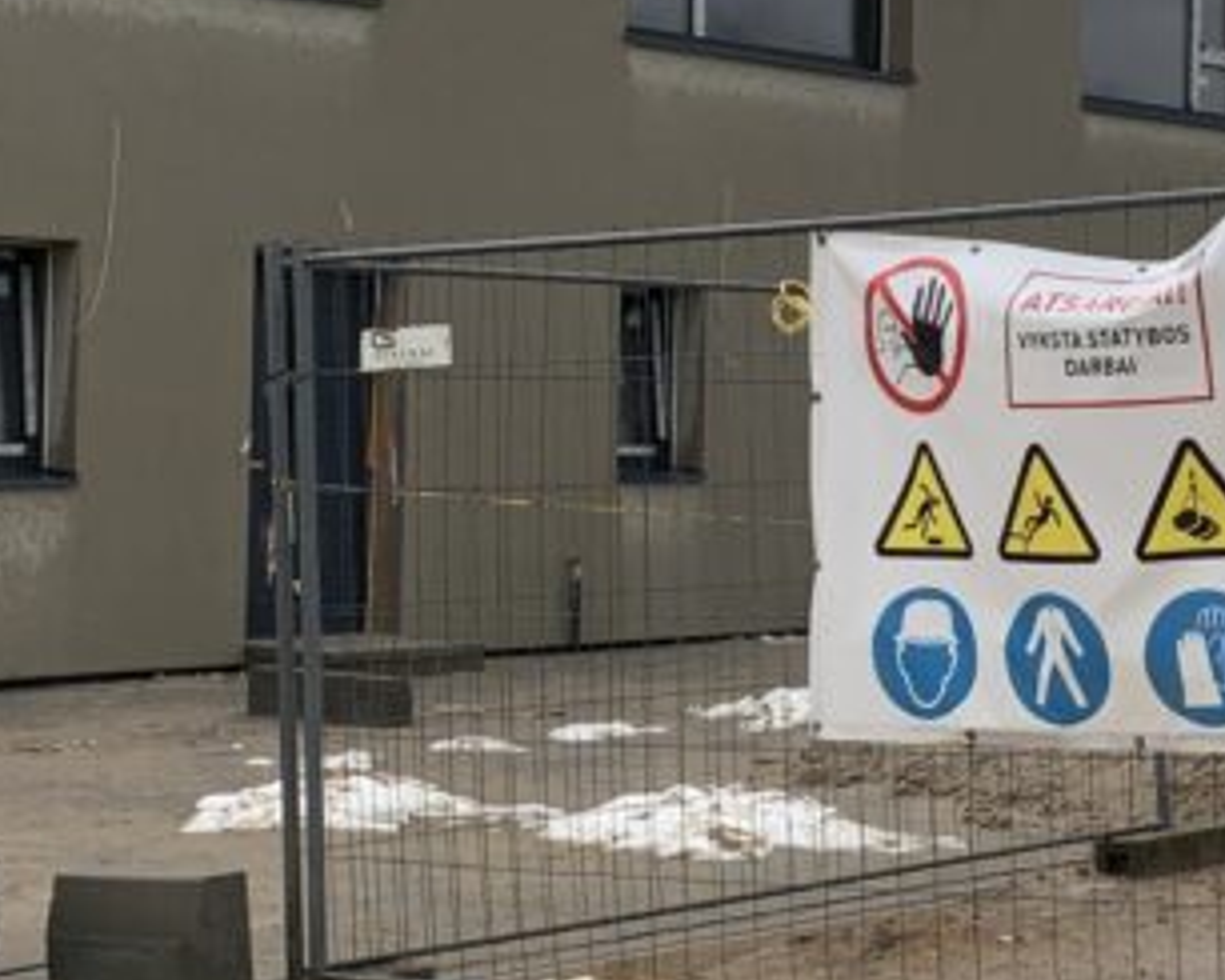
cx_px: 1317
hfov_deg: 21.4
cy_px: 384
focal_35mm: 85
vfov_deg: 18.1
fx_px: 3083
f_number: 1.8
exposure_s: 1/354
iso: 25
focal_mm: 4.25
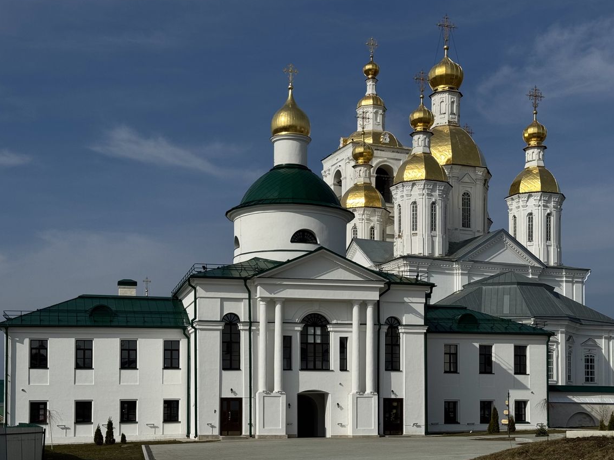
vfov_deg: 28.6
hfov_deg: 37.5
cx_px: 317
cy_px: 228
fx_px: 905
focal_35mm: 51
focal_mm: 6.76
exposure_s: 1/10526
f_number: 1.78
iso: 64
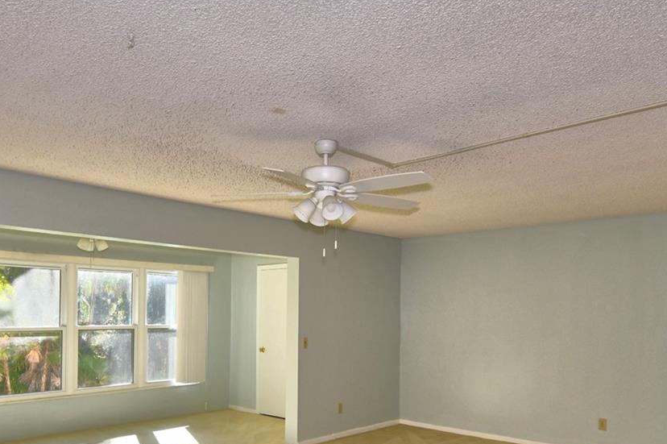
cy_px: 305
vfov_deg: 44.1
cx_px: 282
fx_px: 537
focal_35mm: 29
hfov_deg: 63.3
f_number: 4.5
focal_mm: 10
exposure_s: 1/125
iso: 100
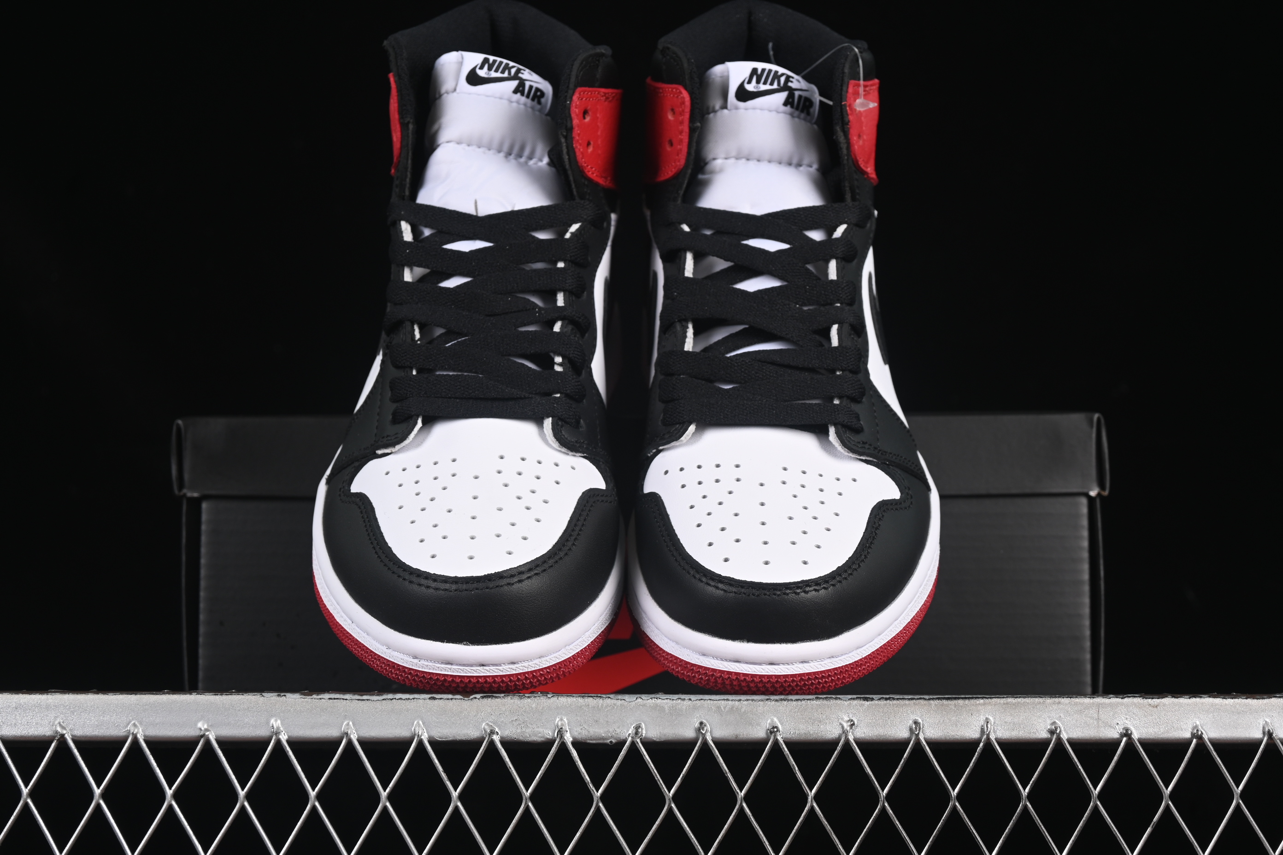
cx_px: 642
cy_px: 428
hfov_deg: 27.0
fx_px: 2673
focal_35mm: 75
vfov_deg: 18.2
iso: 160
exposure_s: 1/60
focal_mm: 50
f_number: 7.1
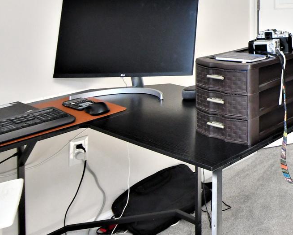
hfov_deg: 32.3
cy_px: -31
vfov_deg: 30.2
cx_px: 377
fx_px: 382
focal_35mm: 44
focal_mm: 10
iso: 1250
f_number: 7.1
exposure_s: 1/250
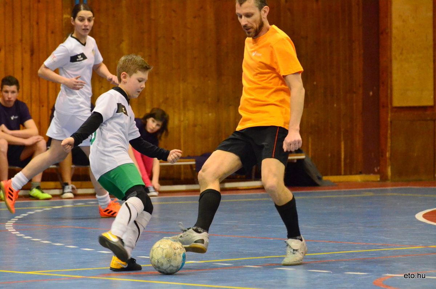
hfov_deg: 8.3
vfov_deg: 5.5
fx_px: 2992
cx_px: 218
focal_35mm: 248
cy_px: 144
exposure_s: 1/640
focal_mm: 165
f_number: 5
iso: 6400
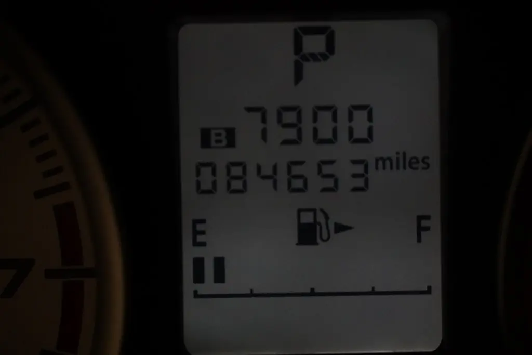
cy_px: 178
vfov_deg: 6.8
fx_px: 2993
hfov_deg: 10.2
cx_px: 266
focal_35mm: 202
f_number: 5.6
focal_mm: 135
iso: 6400
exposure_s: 1/250
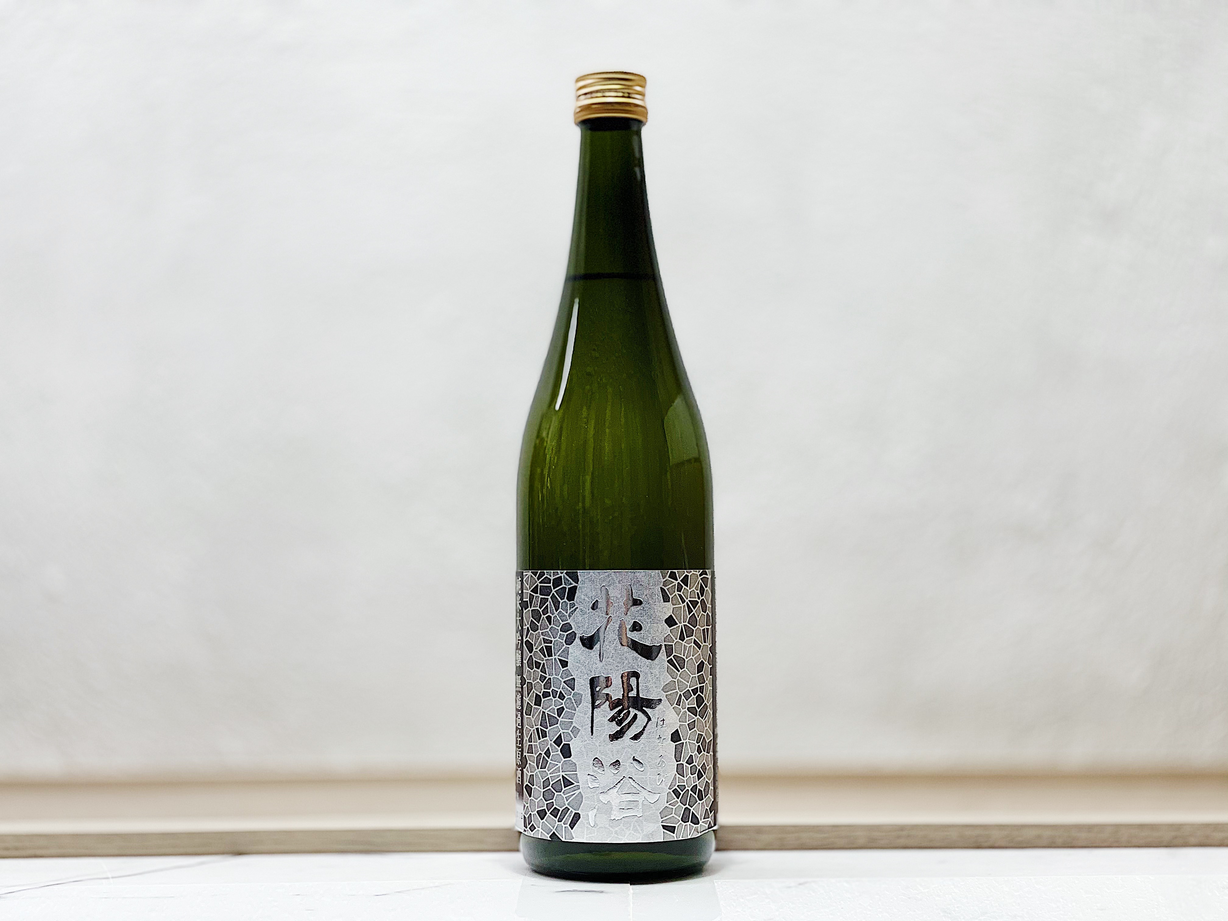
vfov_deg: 28.0
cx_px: 614
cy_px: 460
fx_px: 1845
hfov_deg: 36.8
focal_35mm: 52
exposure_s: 1/100
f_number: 2
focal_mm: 6
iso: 64
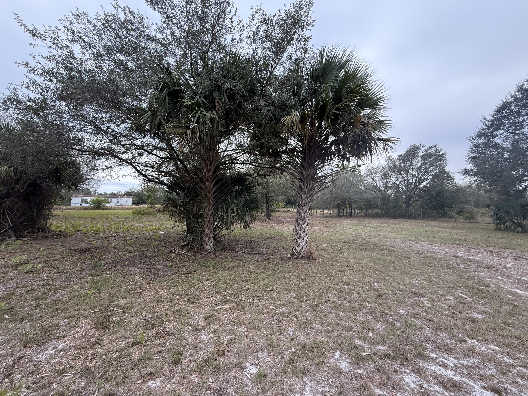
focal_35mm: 14
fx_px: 214
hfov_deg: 102.1
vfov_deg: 85.7
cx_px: 264
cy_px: 198
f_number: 2.2
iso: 64
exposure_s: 1/238
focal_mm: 2.22
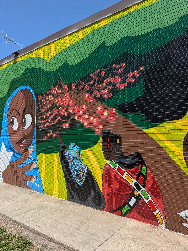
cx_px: 94
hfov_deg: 56.8
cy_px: 126
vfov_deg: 71.6
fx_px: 174
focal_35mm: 24
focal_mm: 4.53
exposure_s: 1/1754
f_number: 1.7
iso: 24
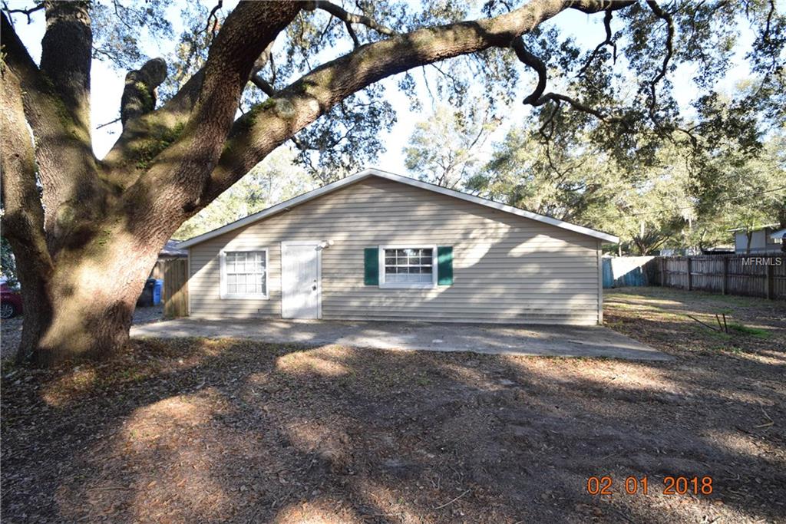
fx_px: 360
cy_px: 262
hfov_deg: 95.0
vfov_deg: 72.1
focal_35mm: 16
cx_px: 393
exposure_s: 1/200
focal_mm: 11
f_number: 7.1
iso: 400
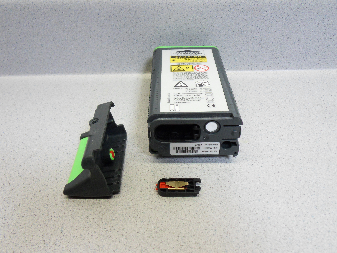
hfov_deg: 56.8
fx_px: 312
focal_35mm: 32
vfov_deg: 44.2
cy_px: 126
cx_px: 168
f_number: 3.7
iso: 400
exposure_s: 1/45
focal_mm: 5.6
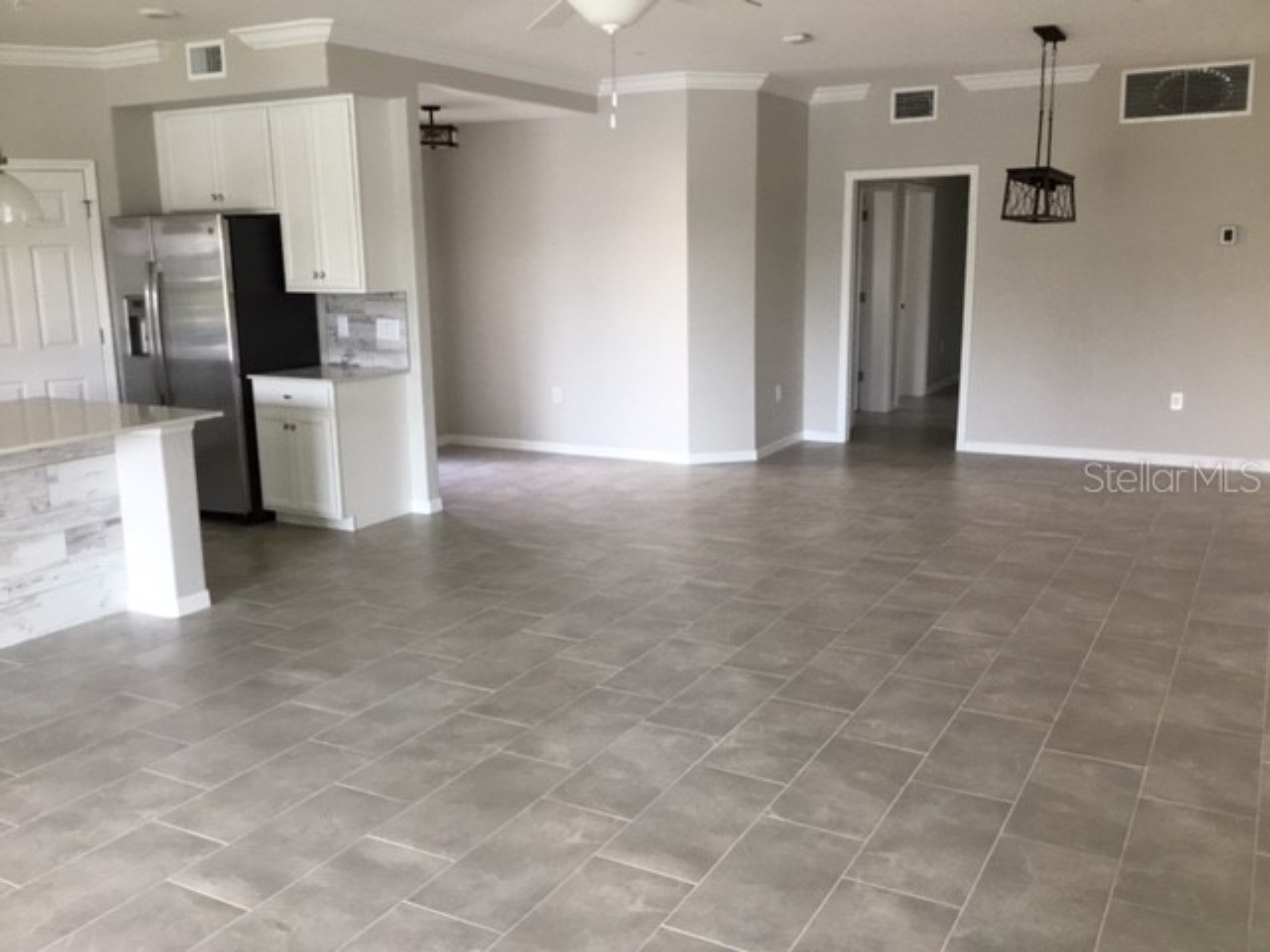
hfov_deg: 58.4
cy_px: 476
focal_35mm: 31
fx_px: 1137
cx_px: 635
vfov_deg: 45.4
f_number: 2.4
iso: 80
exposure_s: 1/30
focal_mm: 3.3
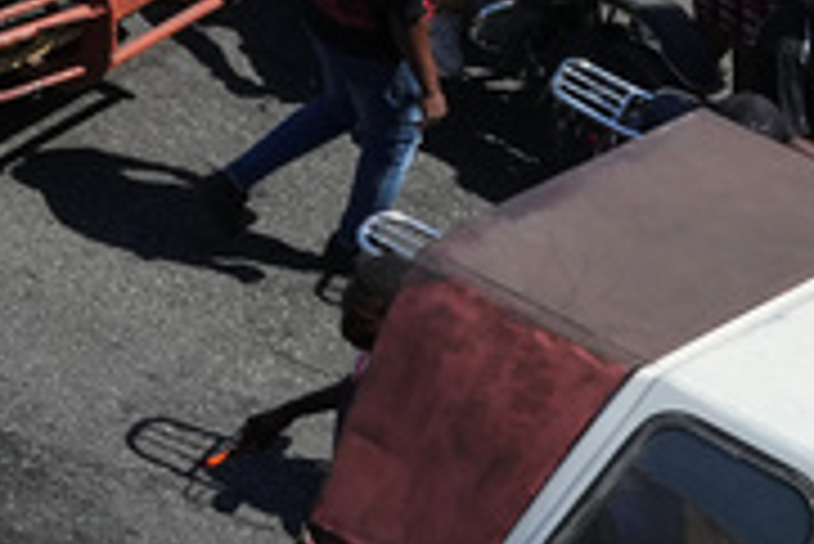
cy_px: -625
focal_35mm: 215
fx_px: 4865
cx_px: -1462
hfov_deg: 8.3
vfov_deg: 6.2
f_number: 10
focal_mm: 38
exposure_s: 1/800
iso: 640
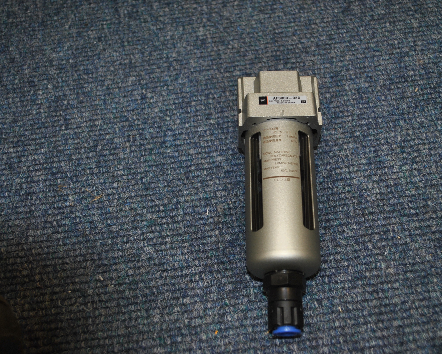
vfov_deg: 34.2
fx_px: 576
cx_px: 247
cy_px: 176
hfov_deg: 41.9
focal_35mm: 44
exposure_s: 1/60
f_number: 4.2
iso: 200
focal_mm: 26
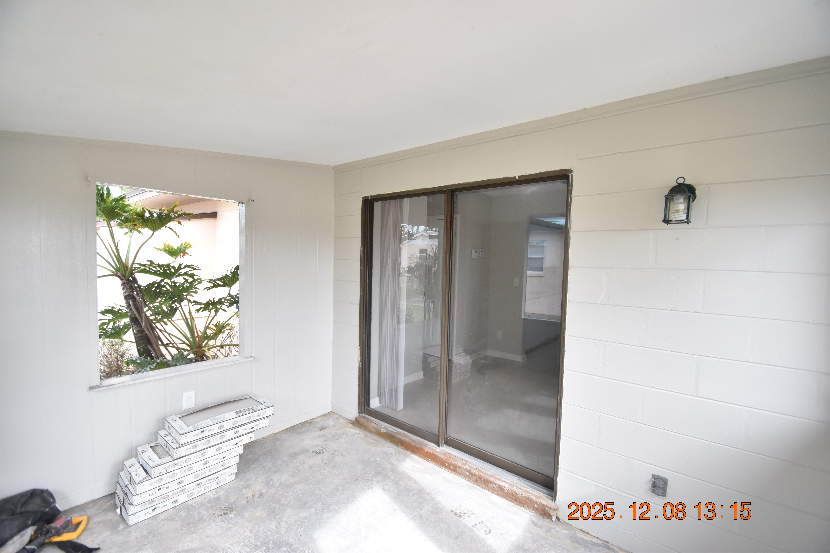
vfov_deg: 77.3
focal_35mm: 15
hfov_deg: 100.4
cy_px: 276
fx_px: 346
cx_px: 415
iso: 800
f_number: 3.5
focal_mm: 10
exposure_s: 1/500
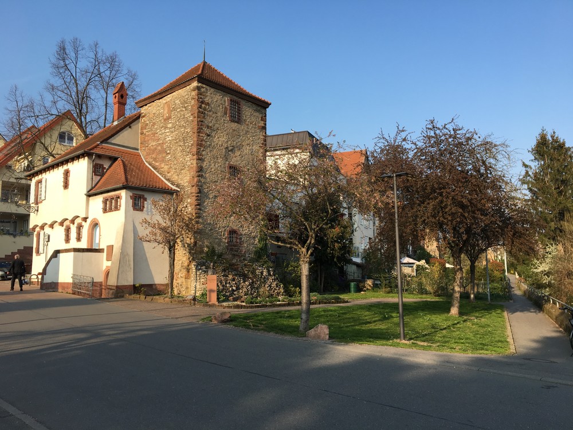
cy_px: 215
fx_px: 480
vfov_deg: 48.2
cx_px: 286
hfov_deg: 61.7
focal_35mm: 29
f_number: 2.2
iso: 25
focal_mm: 4.15
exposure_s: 1/818
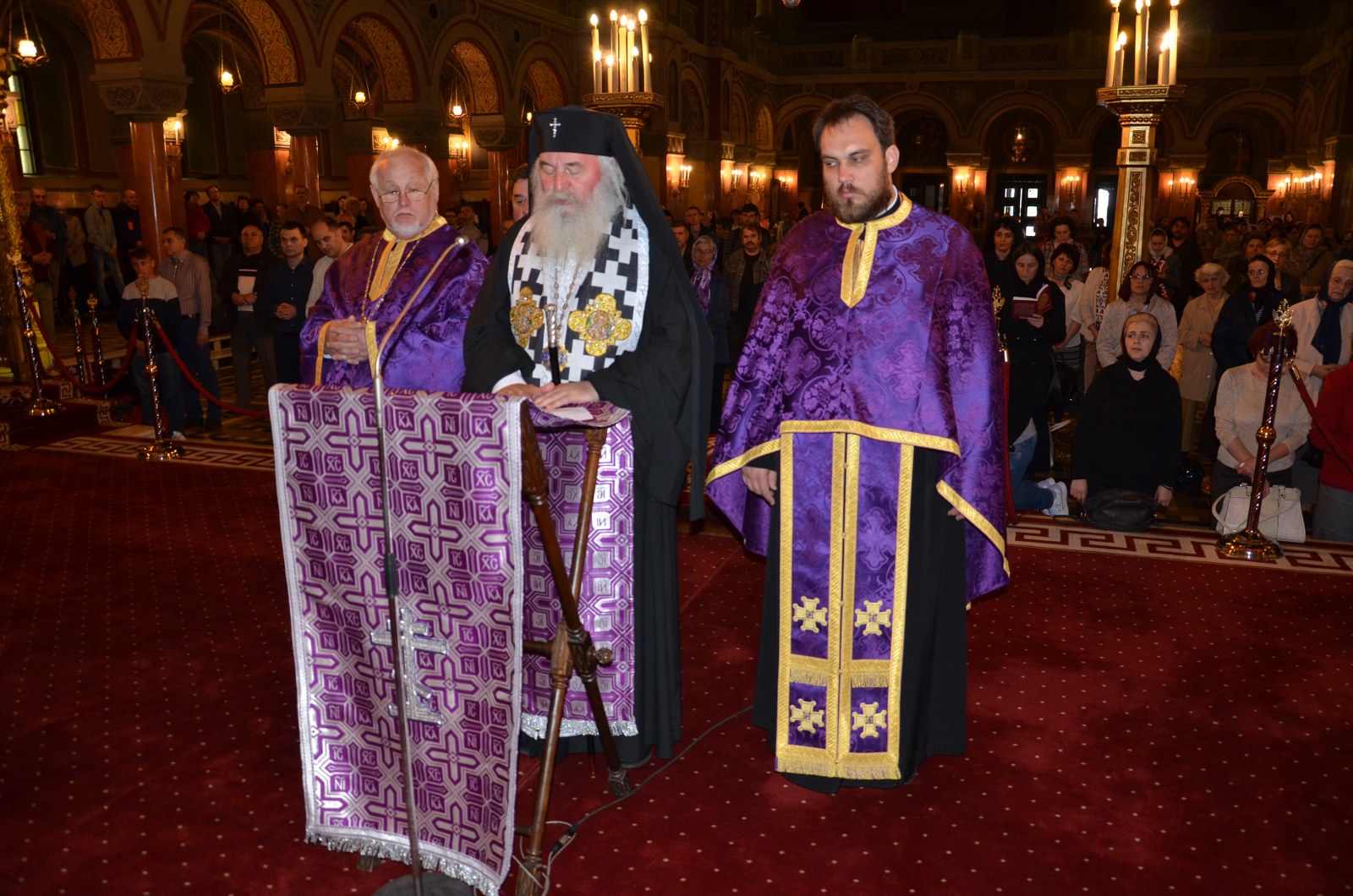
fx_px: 1013
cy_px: 448
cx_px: 676
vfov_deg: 47.7
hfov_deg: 67.5
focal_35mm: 27
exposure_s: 1/60
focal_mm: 18
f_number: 3.5
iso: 800
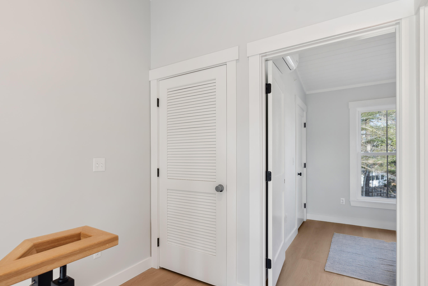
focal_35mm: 19
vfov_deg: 64.5
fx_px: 226
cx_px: 191
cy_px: 154
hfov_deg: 86.6
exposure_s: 1/20
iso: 320
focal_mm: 17
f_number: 7.1
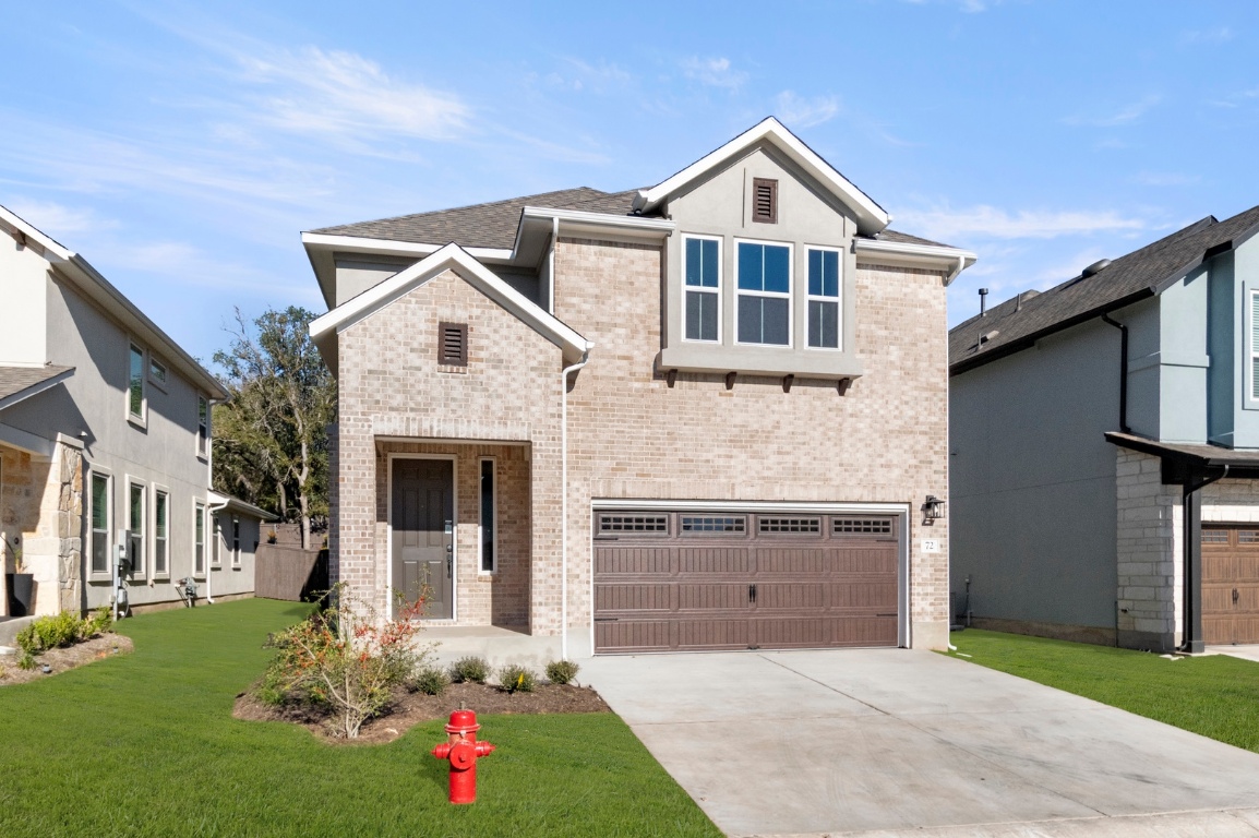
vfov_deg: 36.8
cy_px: 419
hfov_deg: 53.2
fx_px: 1258
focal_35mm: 36
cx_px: 630
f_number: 8
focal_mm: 24
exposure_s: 1/2500
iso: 400
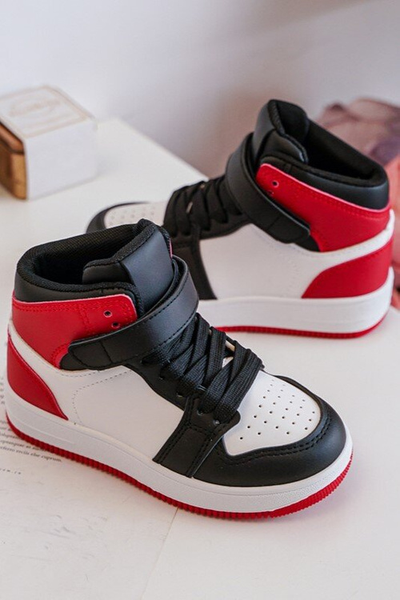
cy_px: 300
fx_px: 733
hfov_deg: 30.5
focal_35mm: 44
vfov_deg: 44.5
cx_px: 200
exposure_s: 1/100
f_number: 4
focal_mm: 44
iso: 500
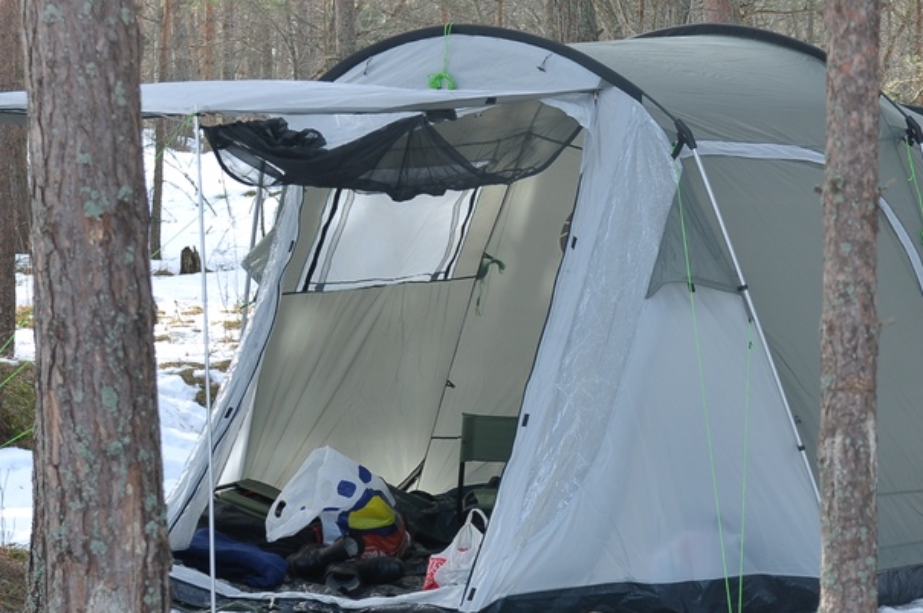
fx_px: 3815
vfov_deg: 9.2
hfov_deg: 13.8
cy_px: 320
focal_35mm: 149
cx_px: 623
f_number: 4.5
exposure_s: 1/80
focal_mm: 50
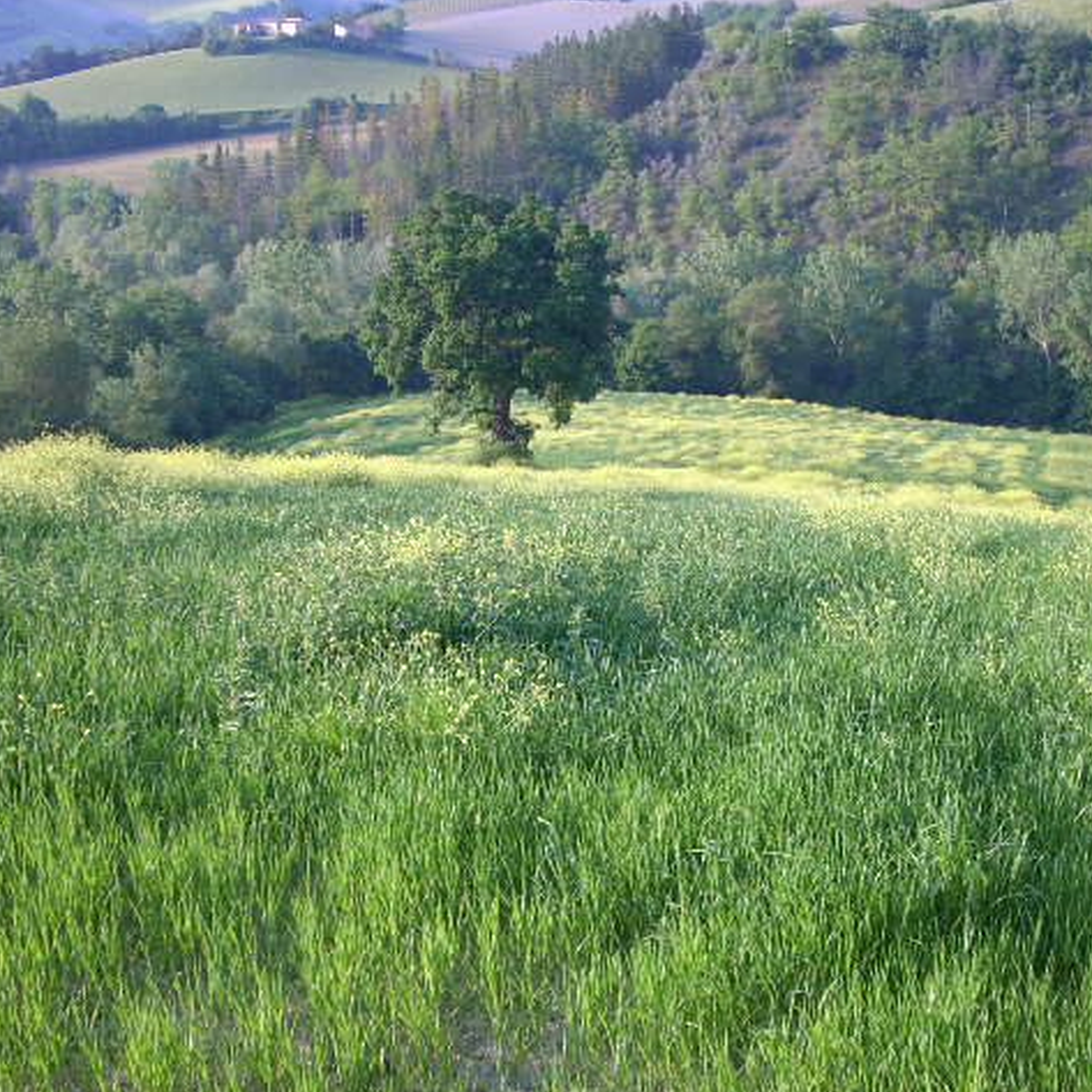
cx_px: 644
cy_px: 547
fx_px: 1963
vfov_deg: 31.1
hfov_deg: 31.0
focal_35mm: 55
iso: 64
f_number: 3.1
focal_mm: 7.6
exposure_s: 1/155
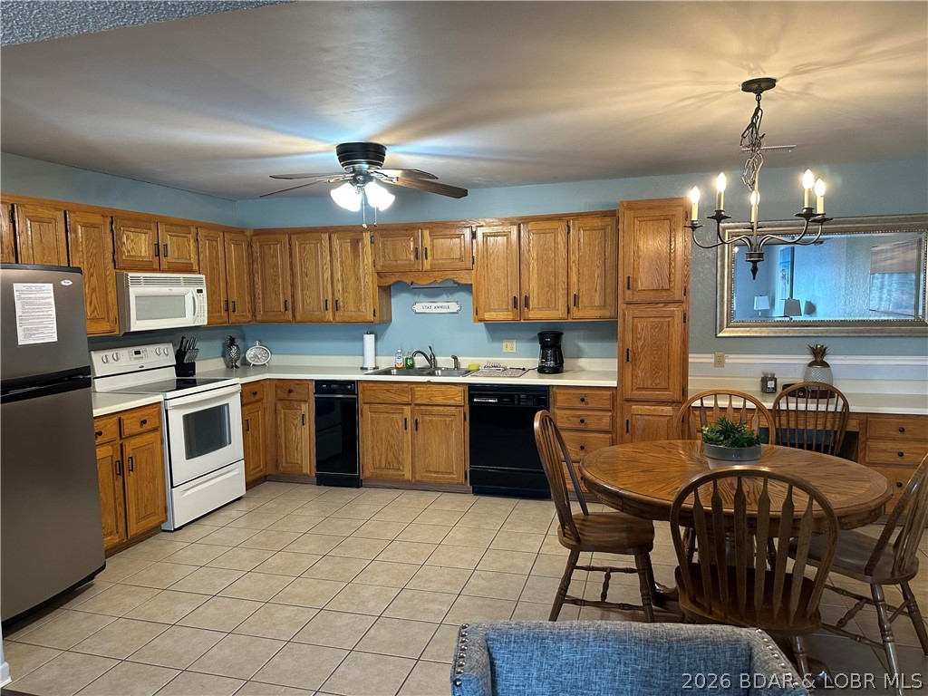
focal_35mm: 24
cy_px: 348
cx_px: 464
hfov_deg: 71.6
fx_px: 643
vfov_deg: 56.8
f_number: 1.78
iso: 200
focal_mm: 6.86
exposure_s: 1/60
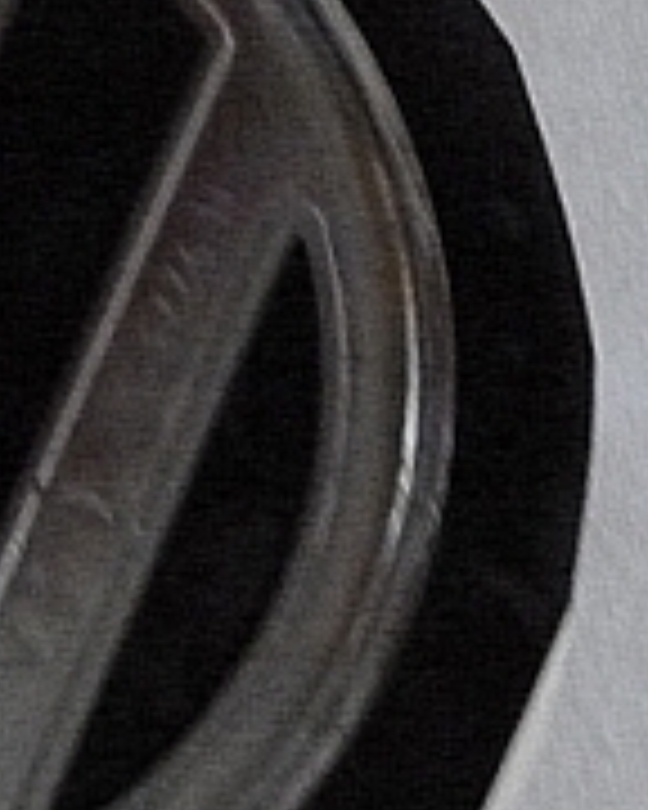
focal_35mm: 241
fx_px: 5777
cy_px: 374
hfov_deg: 6.4
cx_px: -234
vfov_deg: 8.0
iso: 1600
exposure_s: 1/4
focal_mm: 13.9
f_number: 5.4
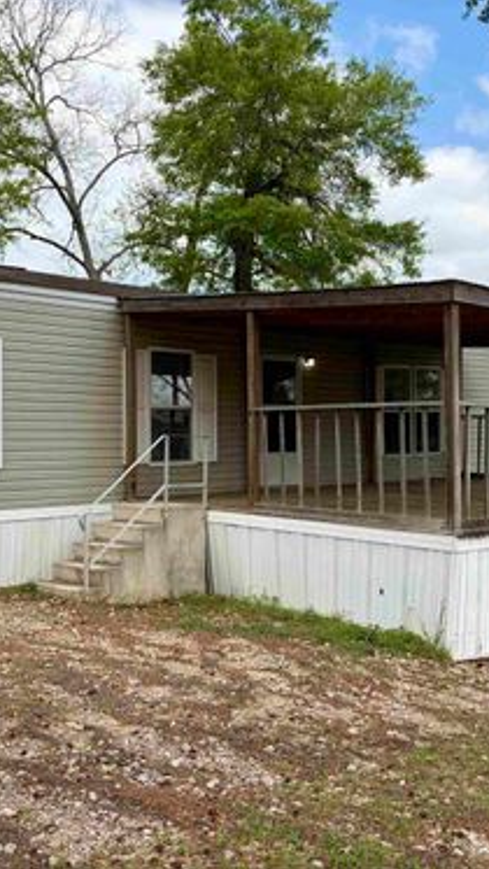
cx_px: 240
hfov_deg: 31.2
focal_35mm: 38
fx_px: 875
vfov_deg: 52.8
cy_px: 434
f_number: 1.6
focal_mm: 5.96
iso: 50
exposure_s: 1/1901
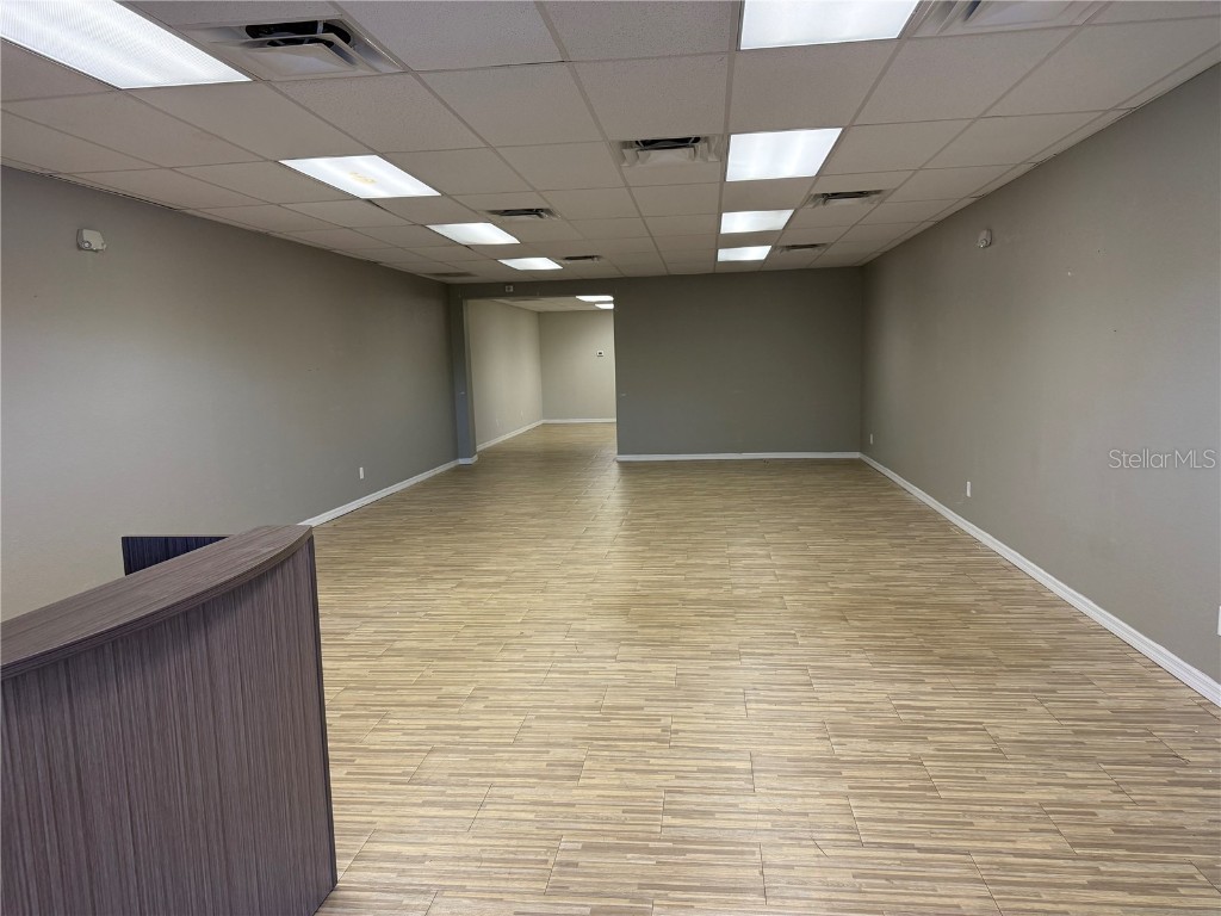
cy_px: 458
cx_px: 610
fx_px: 847
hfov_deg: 71.6
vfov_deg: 56.8
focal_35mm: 24
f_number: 1.78
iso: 250
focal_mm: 6.76
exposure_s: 1/120
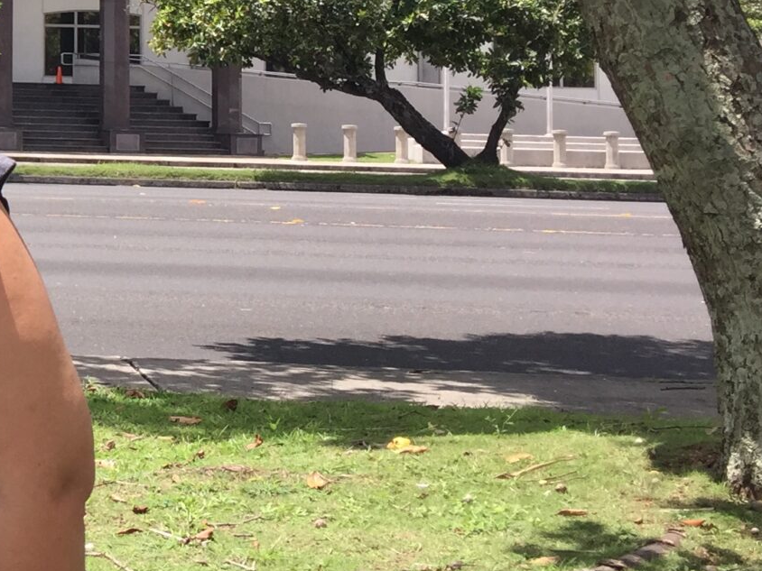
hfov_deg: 19.6
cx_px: -357
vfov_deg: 16.4
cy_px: -17
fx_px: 1937
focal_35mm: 88
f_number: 2.2
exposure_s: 1/1014
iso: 32
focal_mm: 4.15
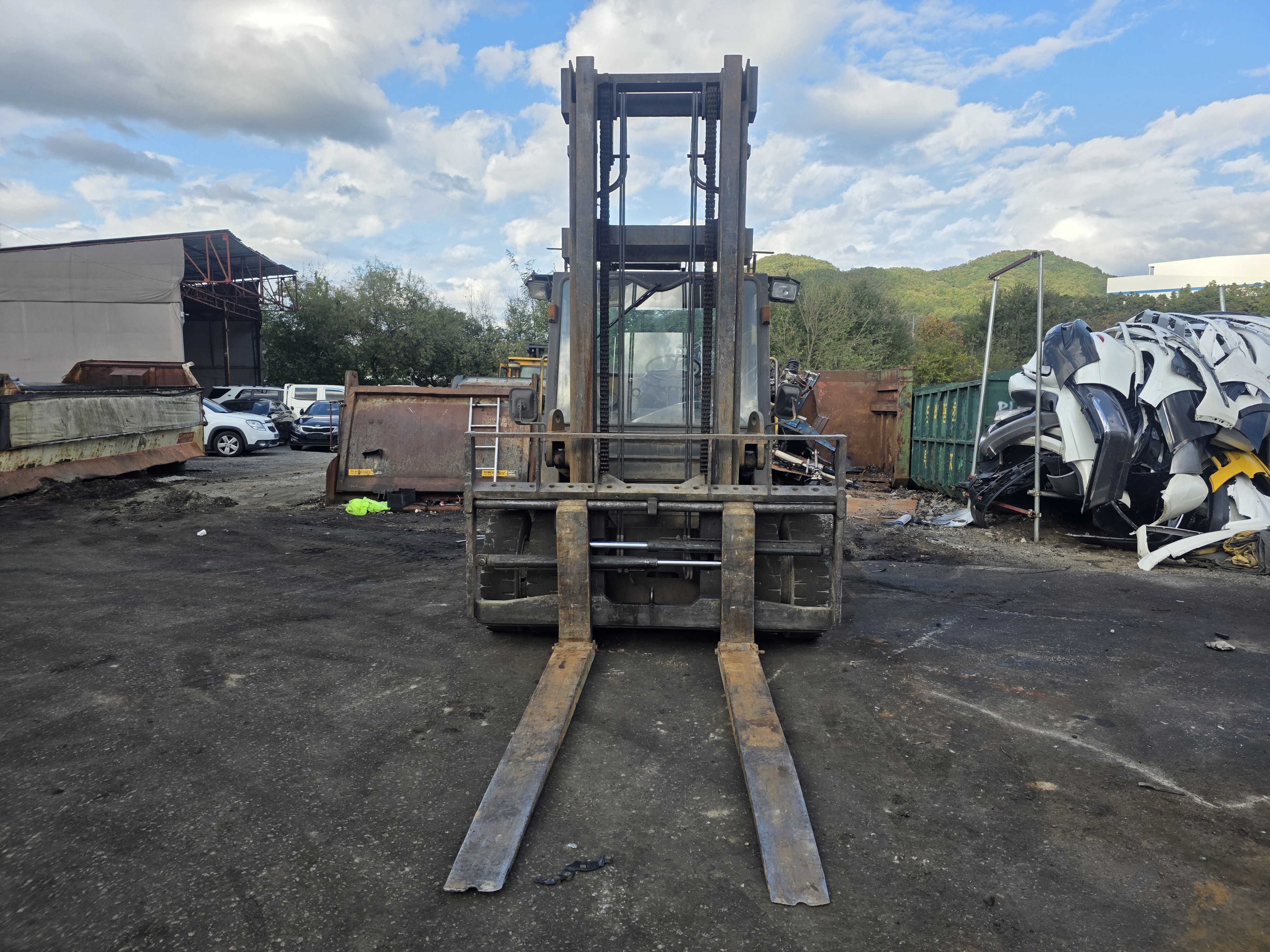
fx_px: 844
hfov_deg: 73.9
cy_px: 476
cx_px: 635
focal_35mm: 23
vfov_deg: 58.9
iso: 80
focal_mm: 6.3
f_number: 1.7
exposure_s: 1/3067
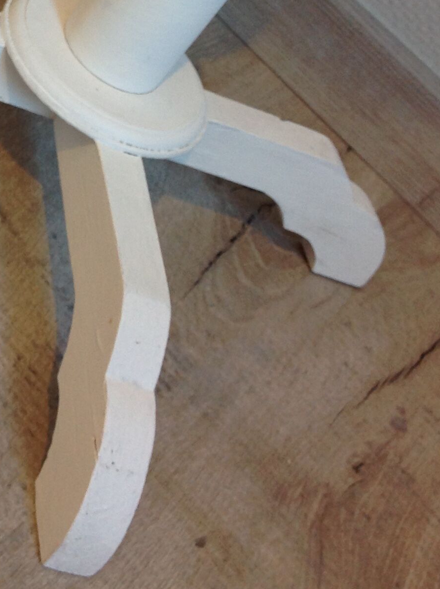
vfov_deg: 24.8
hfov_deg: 19.0
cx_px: 37
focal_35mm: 76
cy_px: 38
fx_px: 1291
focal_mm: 4.28
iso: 64
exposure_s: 1/15
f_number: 2.4
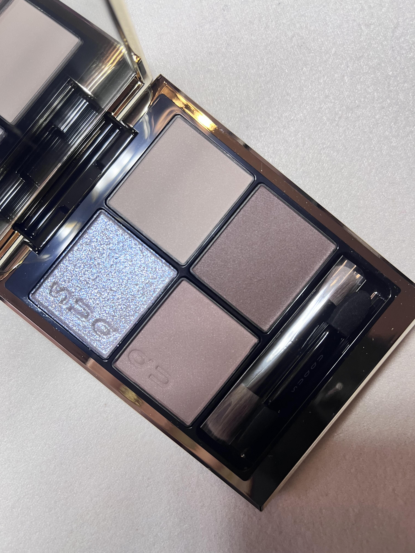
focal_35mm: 26
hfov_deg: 53.1
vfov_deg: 67.3
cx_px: 208
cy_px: 276
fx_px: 416
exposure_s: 1/50
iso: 80
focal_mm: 5.1
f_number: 1.6
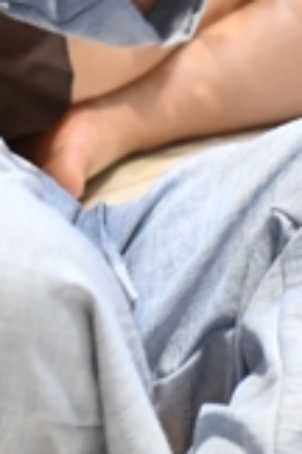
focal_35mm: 724
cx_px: 461
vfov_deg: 2.8
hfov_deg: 1.9
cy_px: -556
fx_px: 9110
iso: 4000
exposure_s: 1/125
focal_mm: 120
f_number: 4
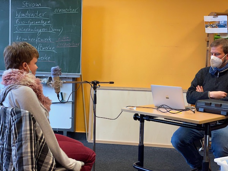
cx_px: 114
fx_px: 343
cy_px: 86
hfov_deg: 36.8
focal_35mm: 52
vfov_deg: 28.0
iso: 125
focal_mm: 6
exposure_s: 1/50
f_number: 2
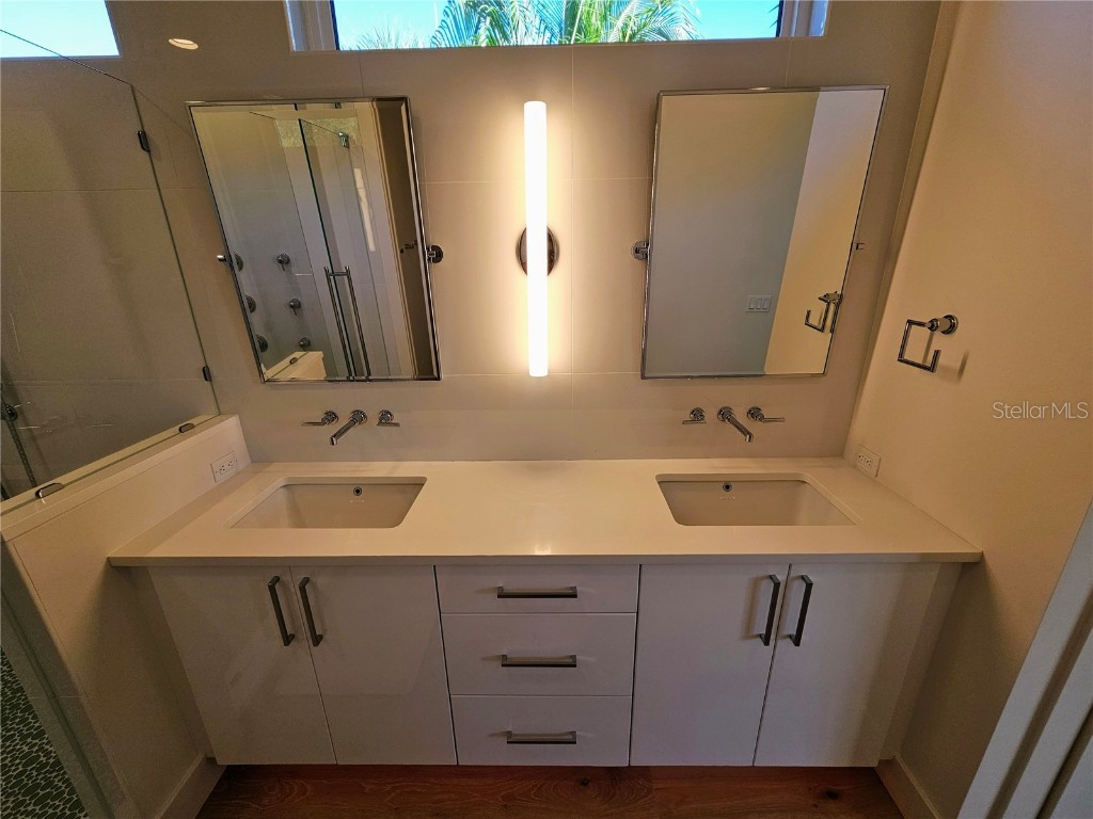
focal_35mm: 13
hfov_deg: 106.2
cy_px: 410
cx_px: 546
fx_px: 410
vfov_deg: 89.9
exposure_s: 1/120
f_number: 2.2
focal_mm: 2.2
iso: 50
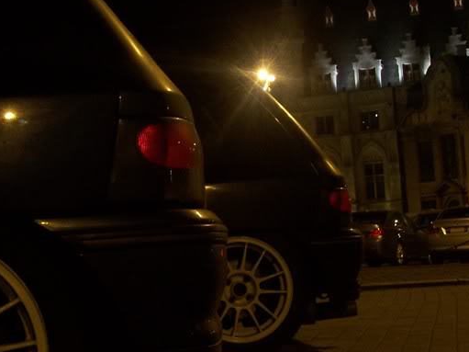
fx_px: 1124
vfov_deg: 17.8
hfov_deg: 23.5
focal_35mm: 83
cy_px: 209
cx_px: 172
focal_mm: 8.6
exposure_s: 1/8
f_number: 3.4
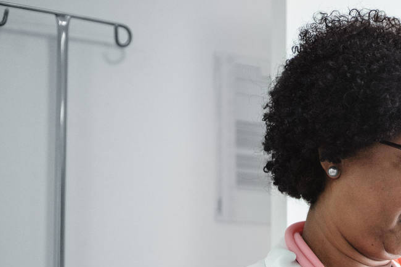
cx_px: 489
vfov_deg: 15.5
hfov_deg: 21.6
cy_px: 253
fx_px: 969
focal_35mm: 87
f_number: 1.4
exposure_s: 1/3200
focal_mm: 35
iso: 640
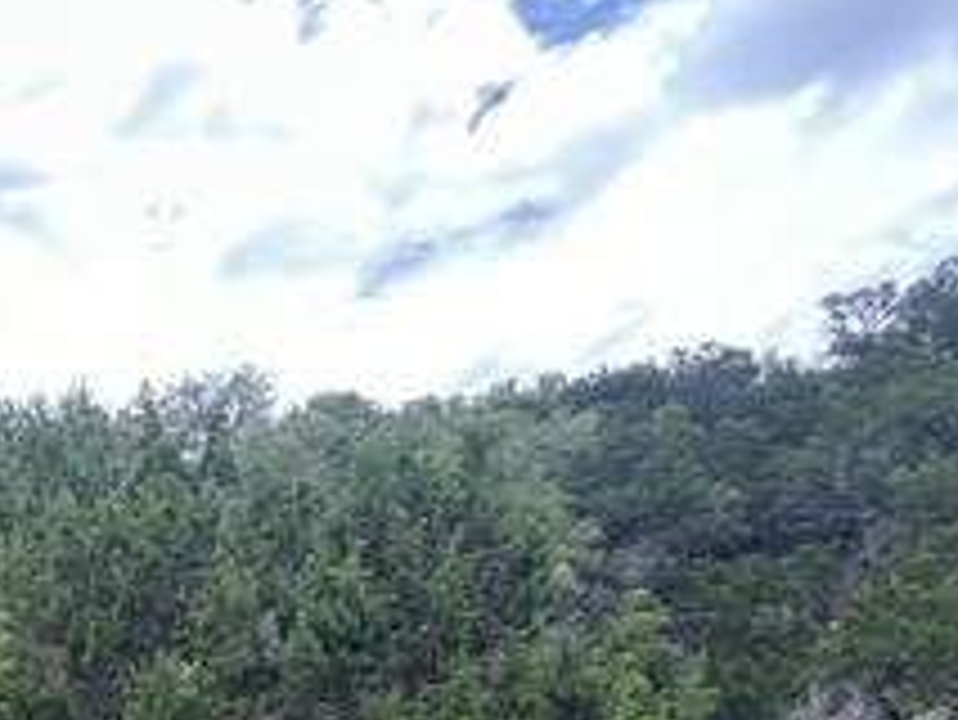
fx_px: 1080
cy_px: 765
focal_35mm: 39
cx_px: -292
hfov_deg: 34.0
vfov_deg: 32.9
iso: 32
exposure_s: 1/274
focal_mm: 1.57
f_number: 1.8
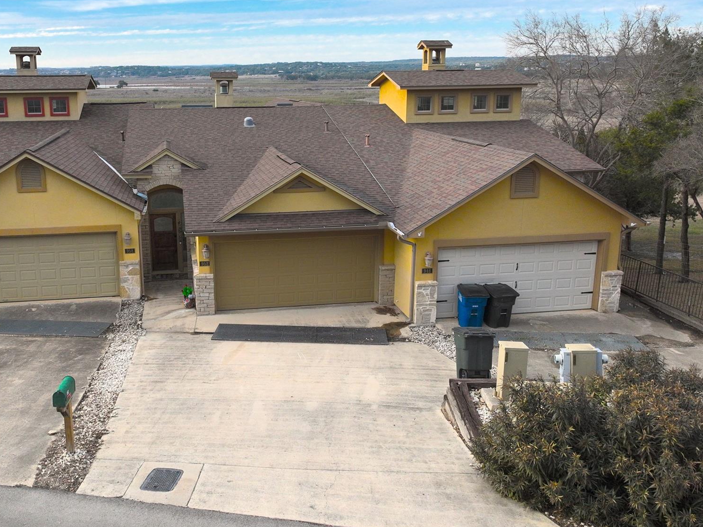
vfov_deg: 42.8
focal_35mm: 33
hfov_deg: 54.9
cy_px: 221
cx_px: 273
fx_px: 670
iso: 110
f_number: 2.8
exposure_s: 1/3200
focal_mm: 12.29
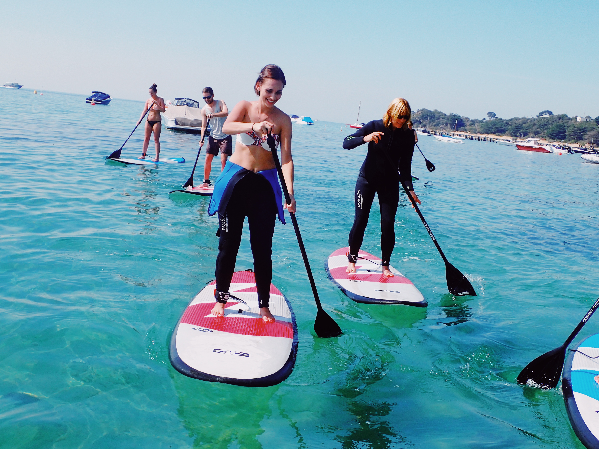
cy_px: 224
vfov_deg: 33.6
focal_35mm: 43
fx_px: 744
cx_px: 300
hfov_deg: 43.9
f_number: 4
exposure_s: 1/800
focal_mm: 7.86
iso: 100
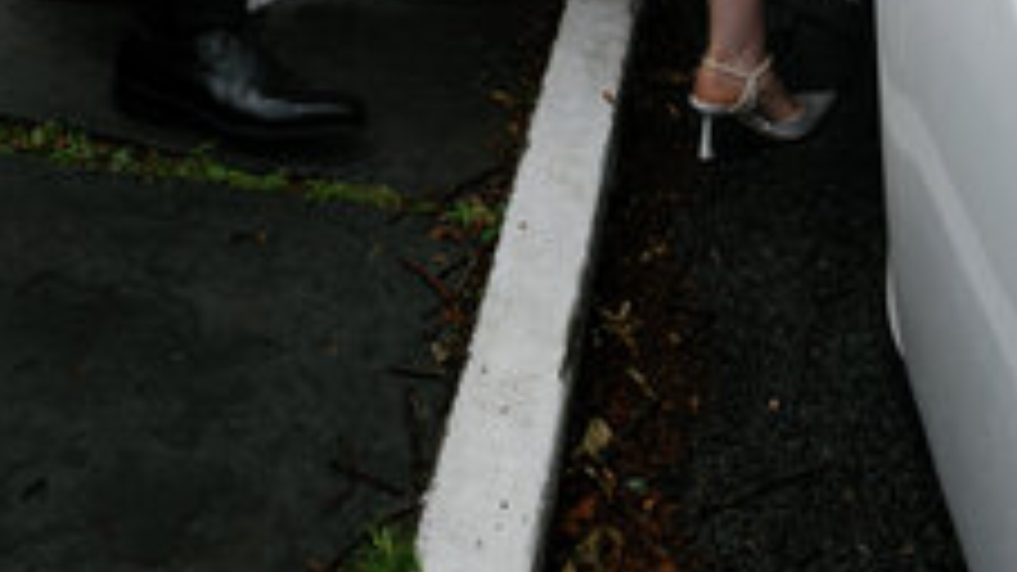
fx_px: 2103
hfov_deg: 27.0
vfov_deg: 12.9
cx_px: 698
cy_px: -660
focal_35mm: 78
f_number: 4
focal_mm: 28
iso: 100
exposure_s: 1/200
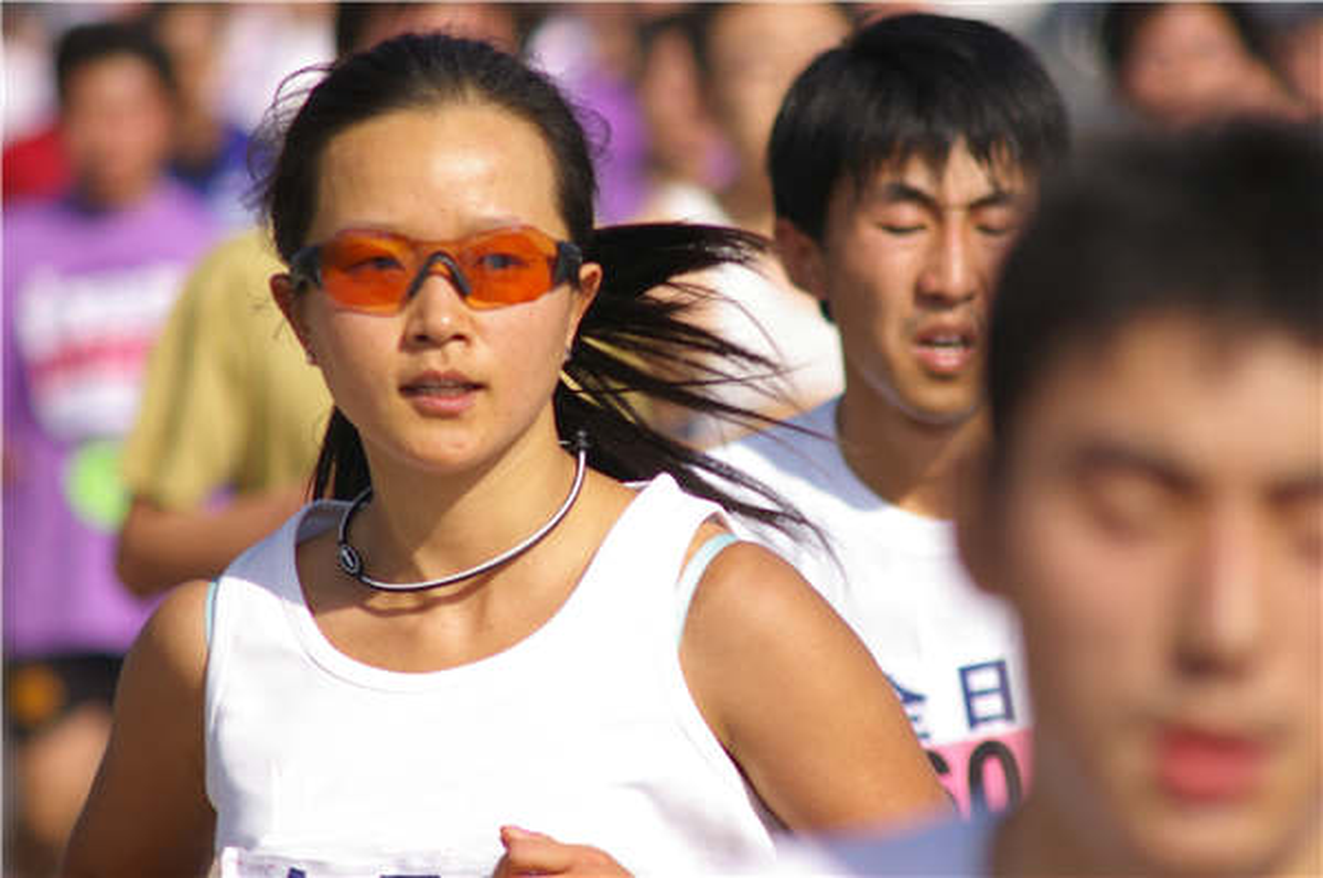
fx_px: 14860
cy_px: 439
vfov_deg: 3.4
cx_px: 662
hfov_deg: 5.1
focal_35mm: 405
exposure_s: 1/500
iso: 200
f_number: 8
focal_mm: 270
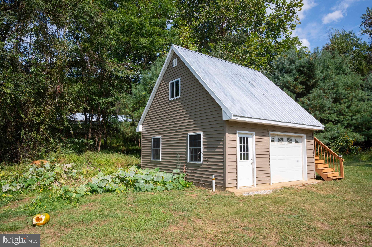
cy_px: 124
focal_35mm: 24
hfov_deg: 73.8
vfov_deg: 53.1
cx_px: 186
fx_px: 248
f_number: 14
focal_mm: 24
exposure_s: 1/800
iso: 1000
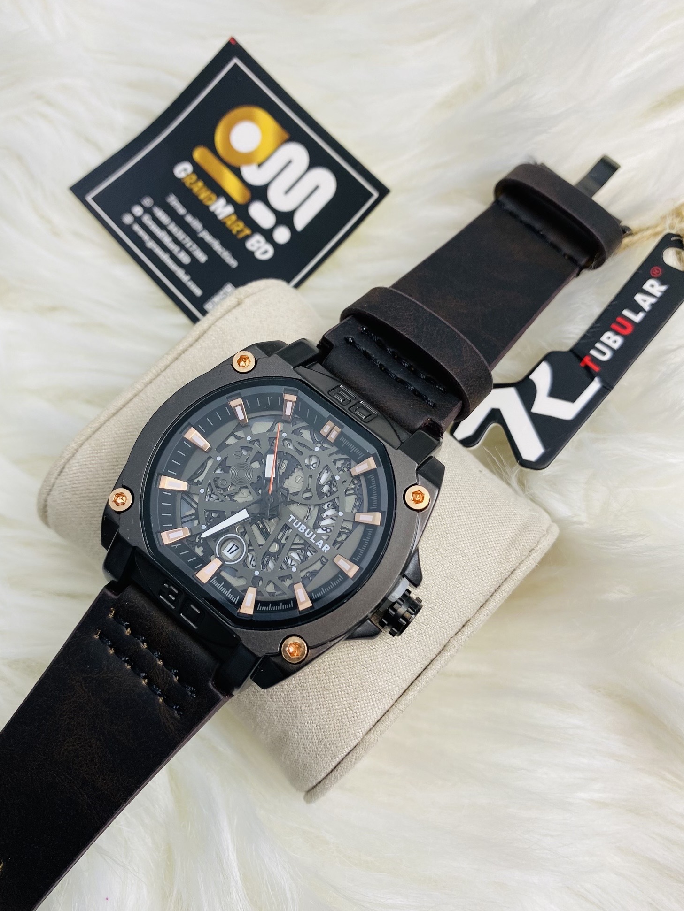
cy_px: 460
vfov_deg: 65.3
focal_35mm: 27
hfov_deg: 51.4
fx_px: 711
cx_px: 332
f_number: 1.8
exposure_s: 1/51
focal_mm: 4.25
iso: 64
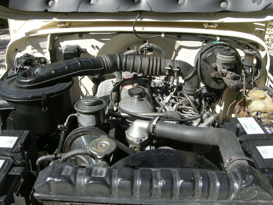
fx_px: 284
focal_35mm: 36
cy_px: 102
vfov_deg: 39.7
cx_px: 136
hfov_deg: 51.4
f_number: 4.8
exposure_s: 1/200
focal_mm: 7.5
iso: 64
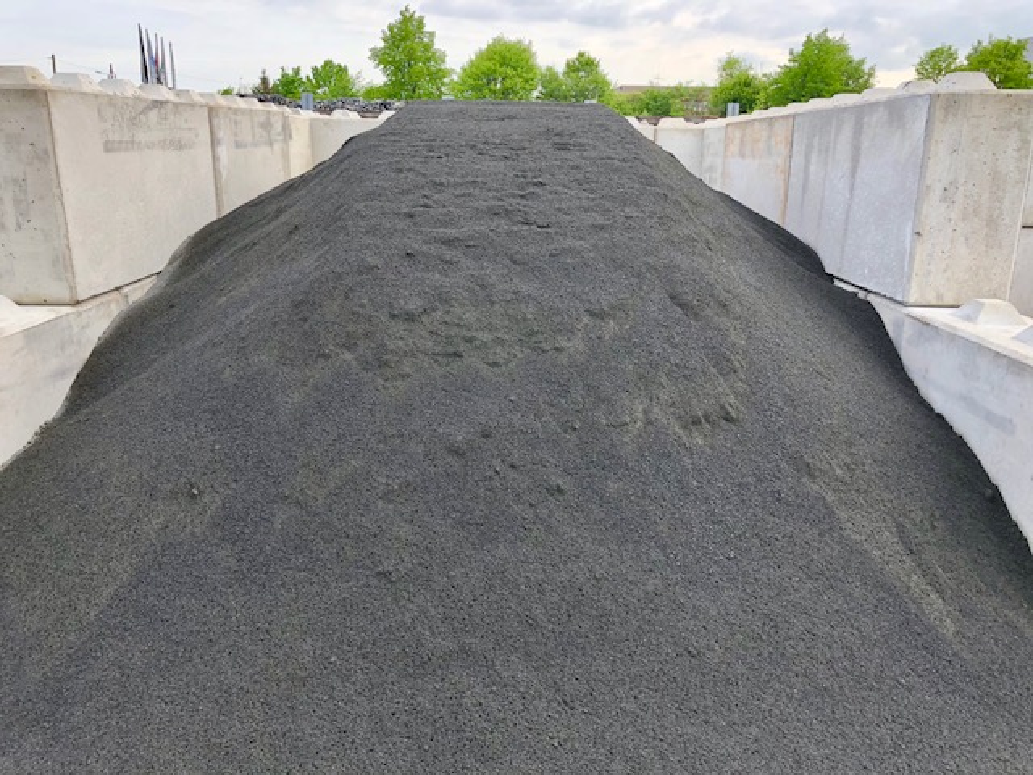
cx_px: 516
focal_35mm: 28
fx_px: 836
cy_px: 388
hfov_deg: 63.4
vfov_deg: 49.7
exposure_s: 1/221
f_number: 1.8
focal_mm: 4
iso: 20
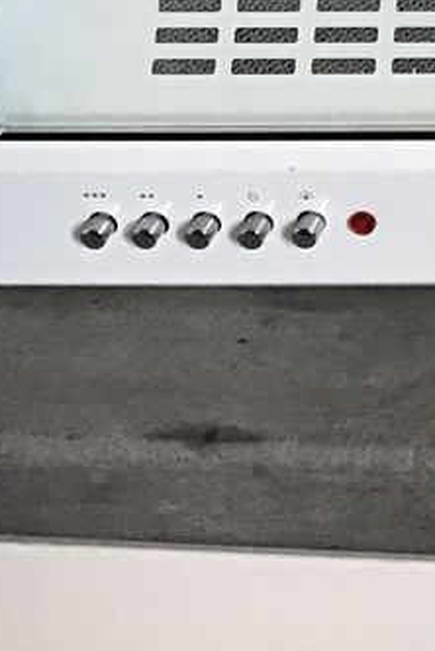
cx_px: 903
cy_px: -53
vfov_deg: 20.1
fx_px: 1754
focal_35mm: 97
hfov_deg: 12.3
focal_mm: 3.3
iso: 250
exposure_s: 1/33
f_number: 2.4
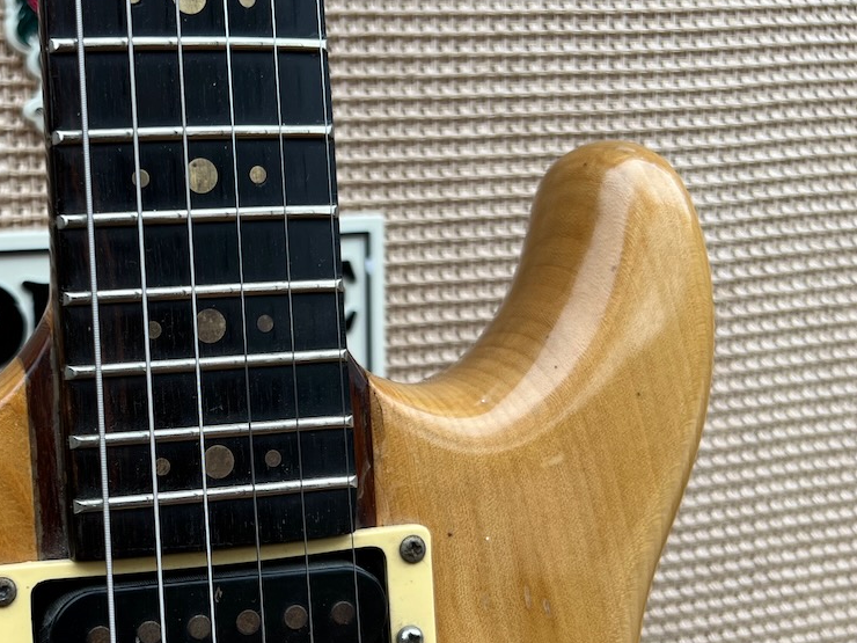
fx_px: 1114
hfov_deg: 39.7
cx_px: 124
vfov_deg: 31.9
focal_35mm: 45
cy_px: 432
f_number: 1.5
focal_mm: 5.7
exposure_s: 1/121
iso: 32
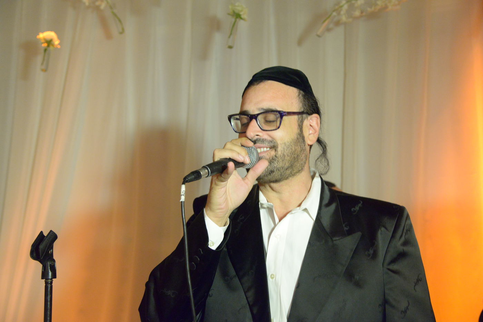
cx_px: 242
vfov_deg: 27.0
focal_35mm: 50
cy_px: 161
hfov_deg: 39.6
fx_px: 671
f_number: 5
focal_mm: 50
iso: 6400
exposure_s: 1/80
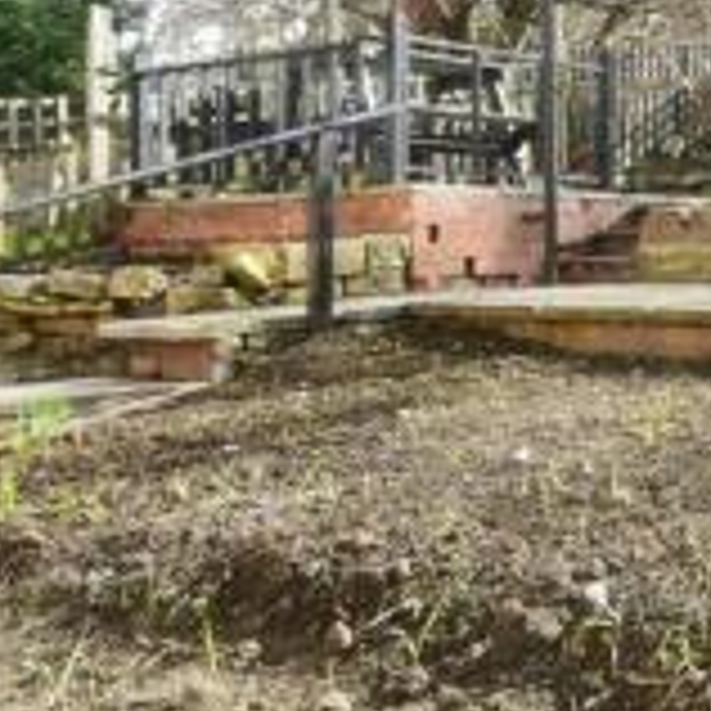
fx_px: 1232
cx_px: 916
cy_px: 281
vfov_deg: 32.1
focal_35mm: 53
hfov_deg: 27.2
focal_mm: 10
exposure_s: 1/250
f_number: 10
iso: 400
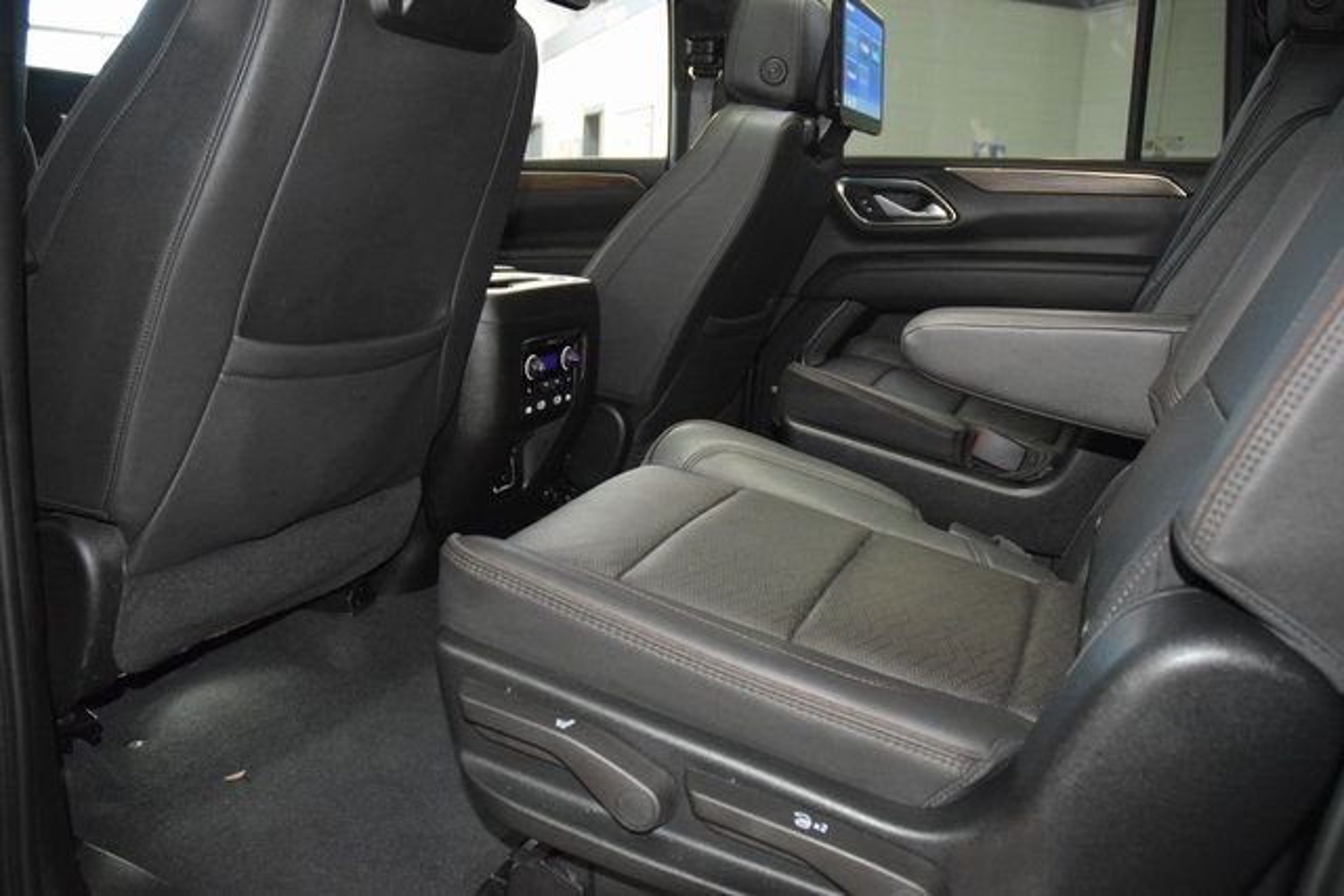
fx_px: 1008
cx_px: 672
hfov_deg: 67.4
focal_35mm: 27
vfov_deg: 48.0
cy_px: 448
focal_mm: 18
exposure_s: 1/60
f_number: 3.5
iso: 3200
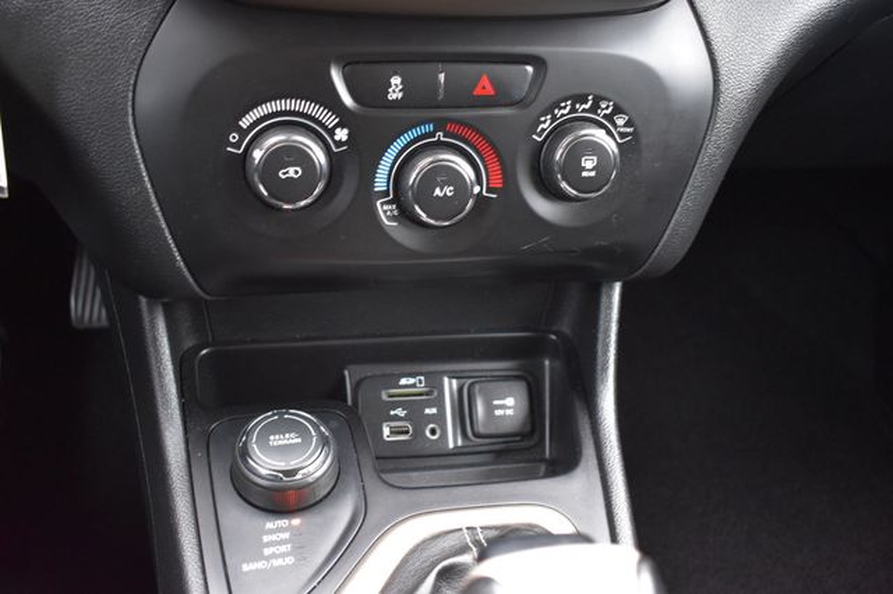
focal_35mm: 38
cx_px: 446
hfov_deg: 51.3
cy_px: 297
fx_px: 930
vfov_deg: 35.5
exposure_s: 1/4
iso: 1600
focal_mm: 25
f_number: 4
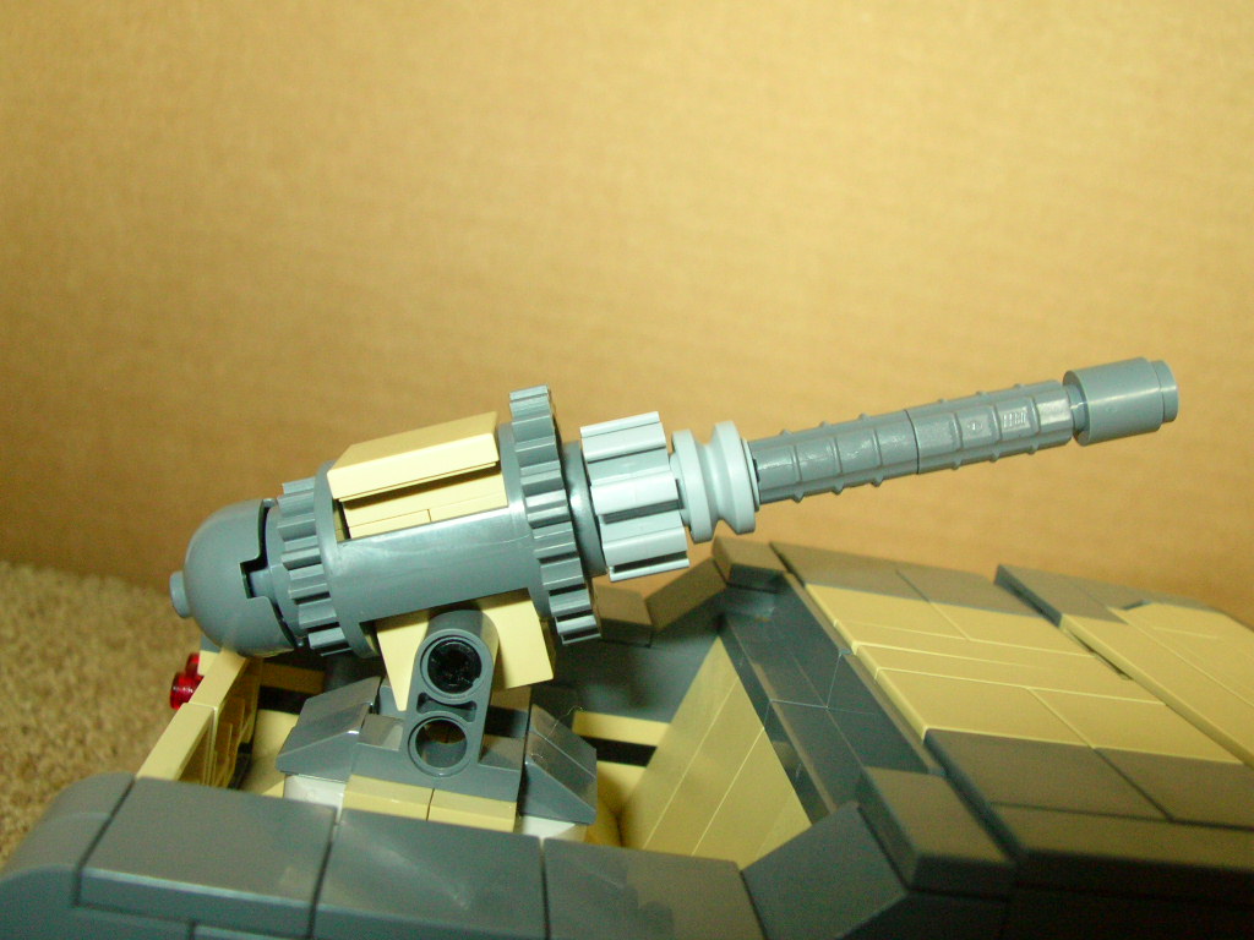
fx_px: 1304
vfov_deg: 39.7
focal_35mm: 36
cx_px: 627
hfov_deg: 51.4
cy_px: 470
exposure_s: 1/30
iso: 200
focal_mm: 6
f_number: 3.7
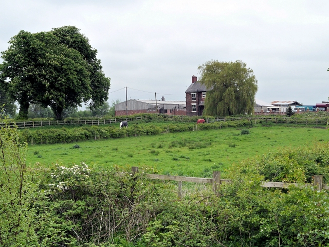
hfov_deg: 39.7
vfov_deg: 30.3
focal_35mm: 48
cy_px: 124
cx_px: 164
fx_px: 456
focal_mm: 24
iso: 200
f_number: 6.3
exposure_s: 1/200
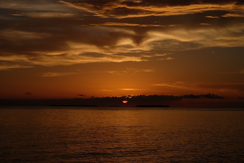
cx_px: 122
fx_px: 562
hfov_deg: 24.5
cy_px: 82
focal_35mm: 83
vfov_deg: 16.4
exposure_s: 1/680
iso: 200
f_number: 10
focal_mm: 55
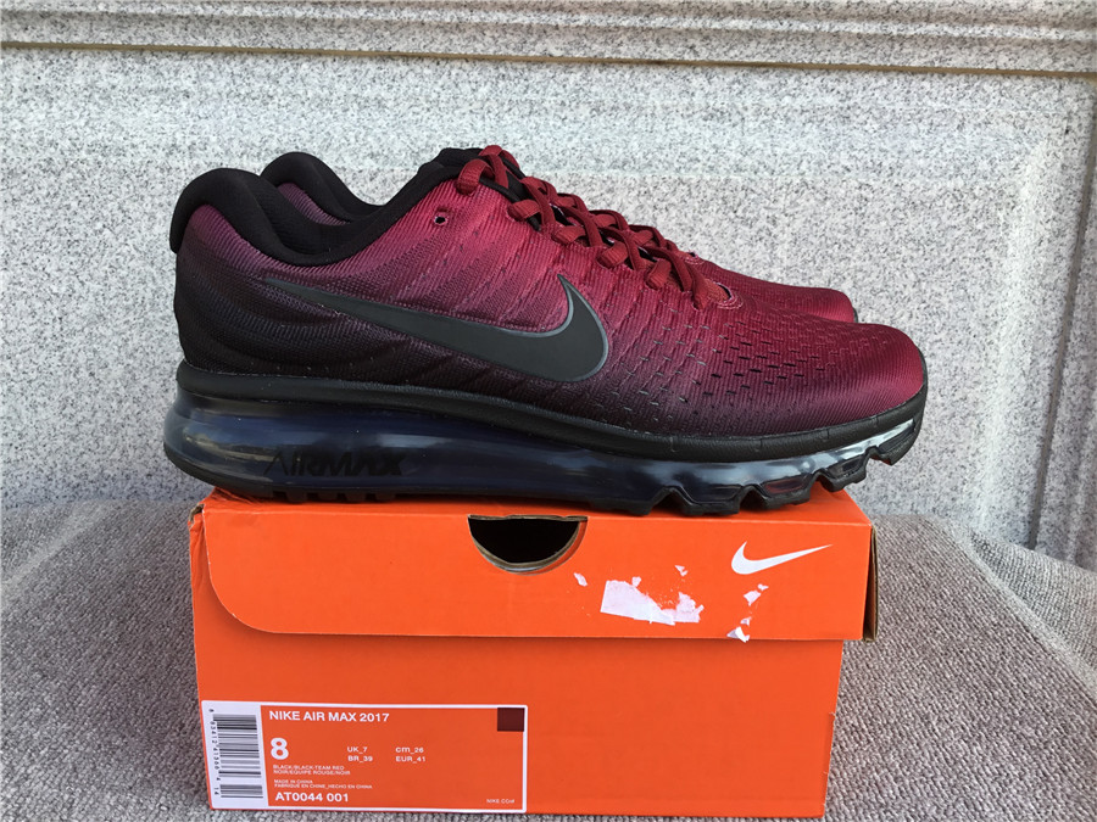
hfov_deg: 58.4
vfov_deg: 45.4
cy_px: 411
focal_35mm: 31
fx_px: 982
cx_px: 548
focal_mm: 3.3
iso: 25
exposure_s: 1/162
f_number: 2.4
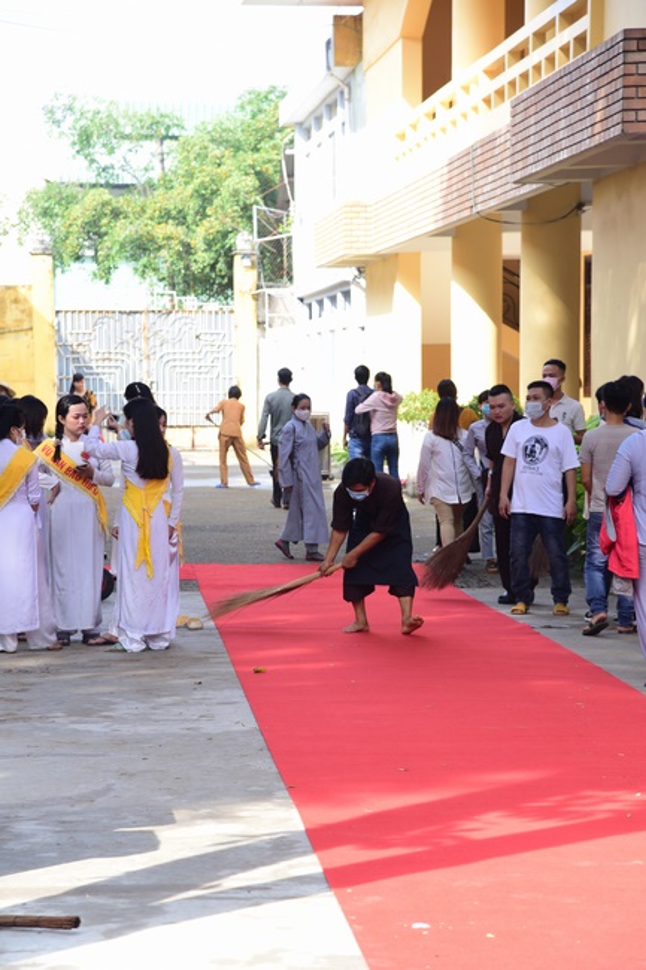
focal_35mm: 120
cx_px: 323
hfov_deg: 11.4
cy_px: 485
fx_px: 3231
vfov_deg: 17.1
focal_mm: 120
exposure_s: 1/125
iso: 320
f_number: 6.3
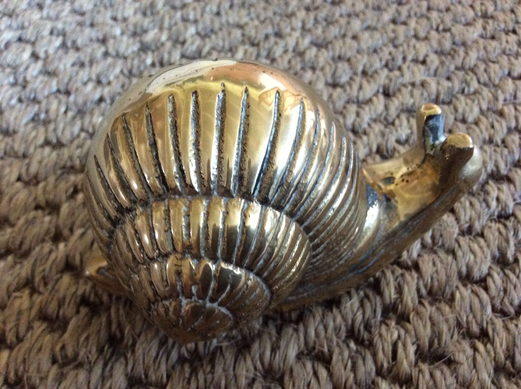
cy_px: 194
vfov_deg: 44.1
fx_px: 481
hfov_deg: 56.9
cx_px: 260
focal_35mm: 32
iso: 320
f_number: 2.4
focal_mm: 3.3
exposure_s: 1/17
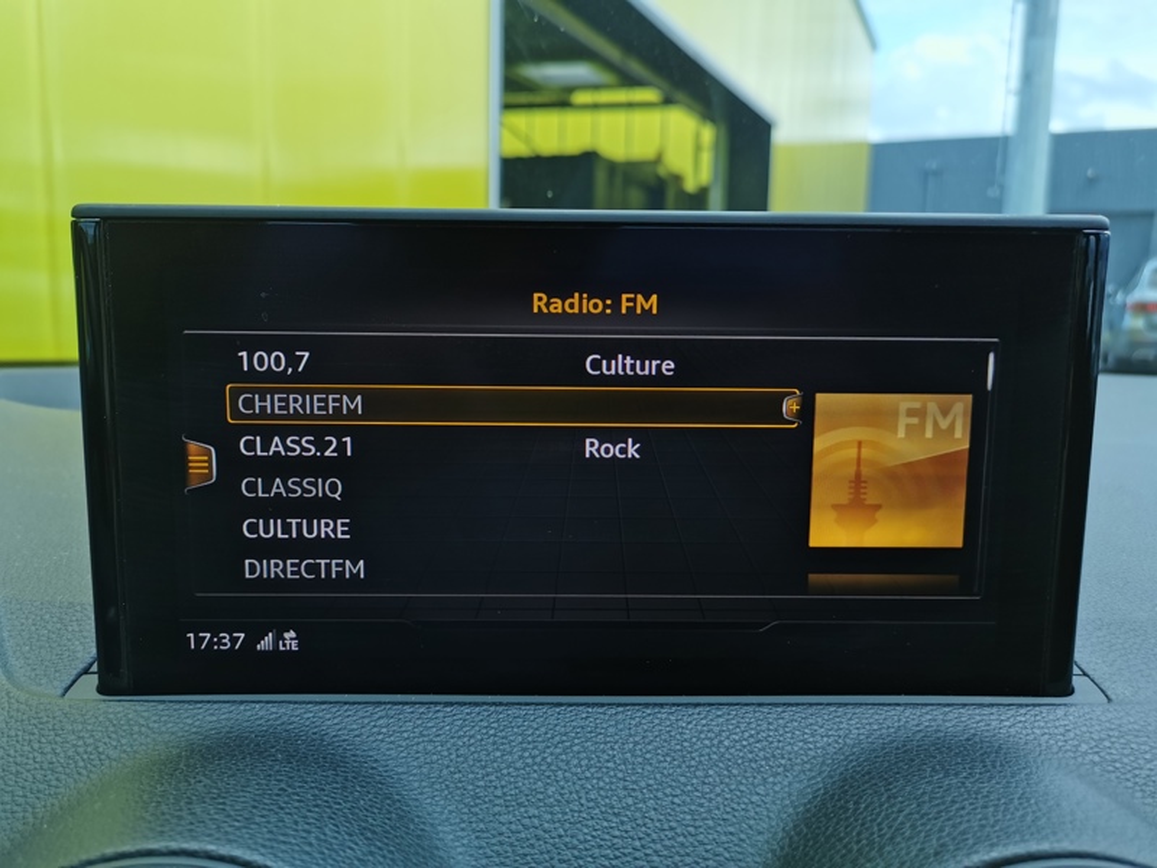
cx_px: 578
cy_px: 434
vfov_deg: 51.4
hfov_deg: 65.3
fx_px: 902
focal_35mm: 27
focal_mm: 5.58
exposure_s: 1/590
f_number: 1.8
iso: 50
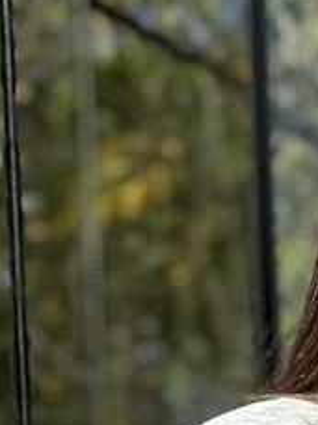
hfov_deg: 5.2
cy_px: 899
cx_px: 660
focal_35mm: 280
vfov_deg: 6.8
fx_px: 3439
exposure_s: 1/1339
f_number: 1.78
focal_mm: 6.76
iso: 64
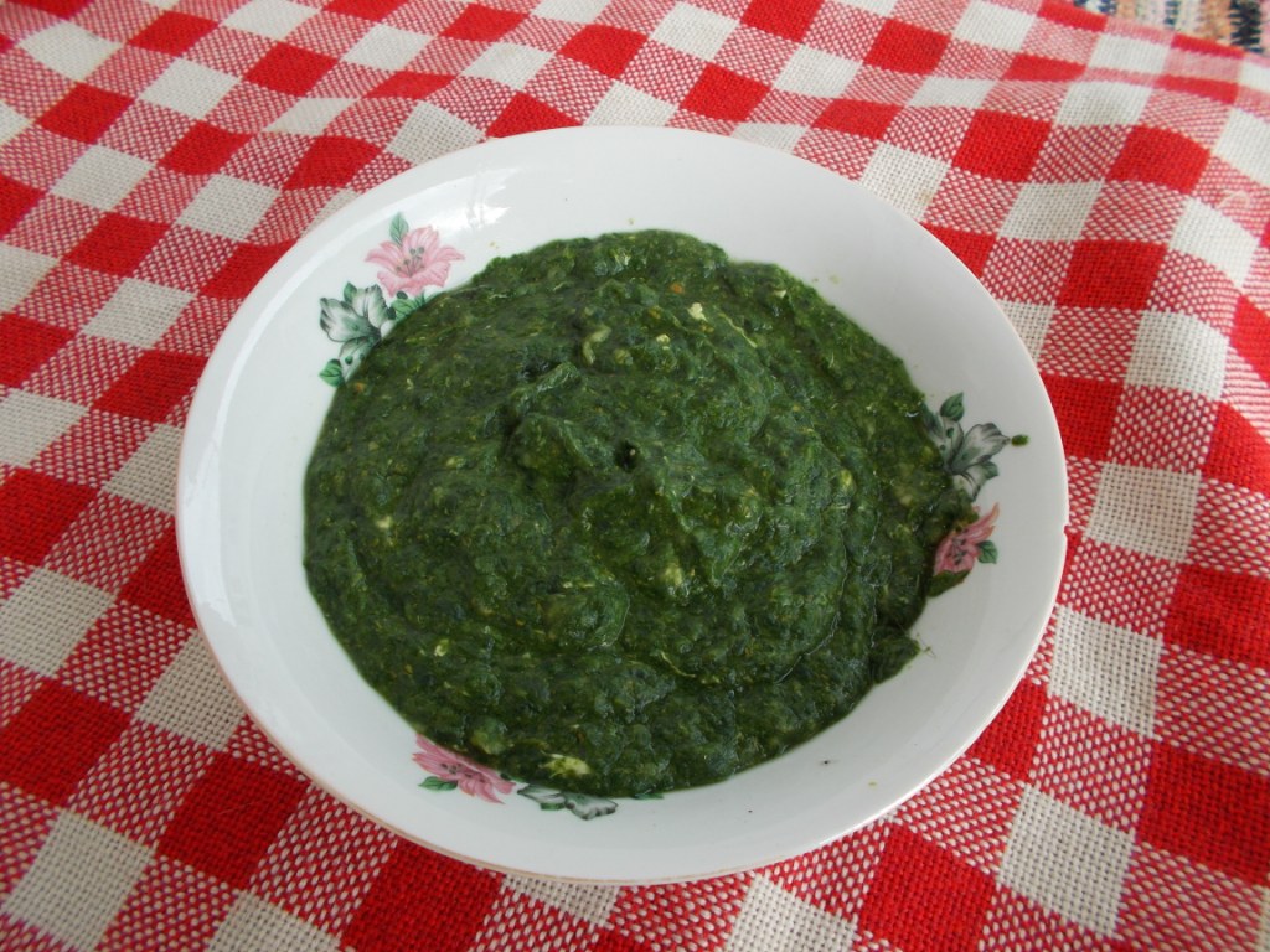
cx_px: 635
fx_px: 954
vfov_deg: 53.1
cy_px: 476
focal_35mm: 26
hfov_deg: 67.3
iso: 80
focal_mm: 4.6
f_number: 3.2
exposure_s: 1/125
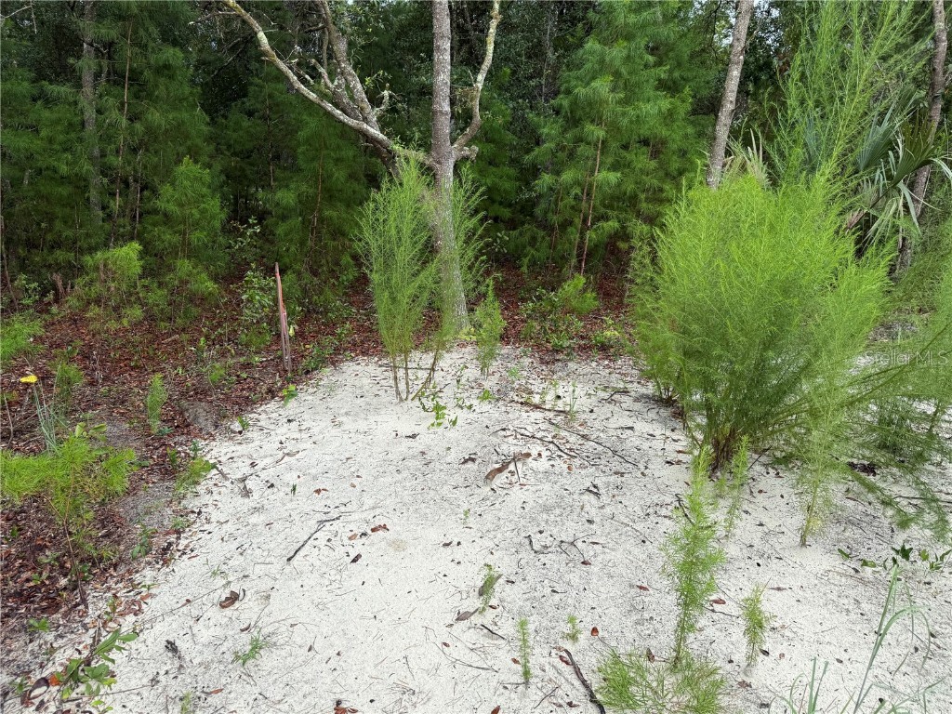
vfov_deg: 56.8
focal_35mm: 24
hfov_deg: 71.6
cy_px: 357
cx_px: 476
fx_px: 660
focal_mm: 6.76
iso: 80
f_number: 1.78
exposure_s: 1/1060
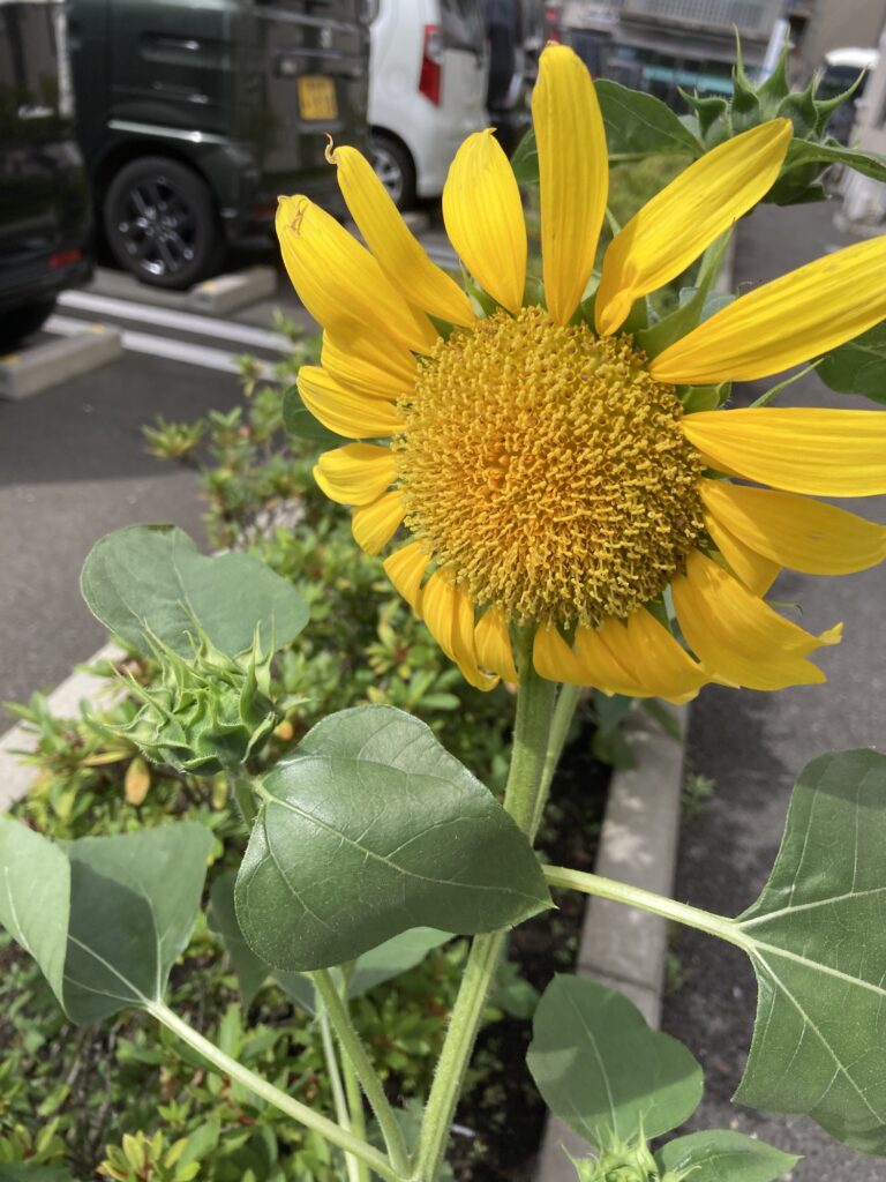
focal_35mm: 28
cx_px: 443
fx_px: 956
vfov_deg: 63.4
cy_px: 591
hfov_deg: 49.7
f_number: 1.8
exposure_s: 1/1116
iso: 20
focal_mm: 3.99
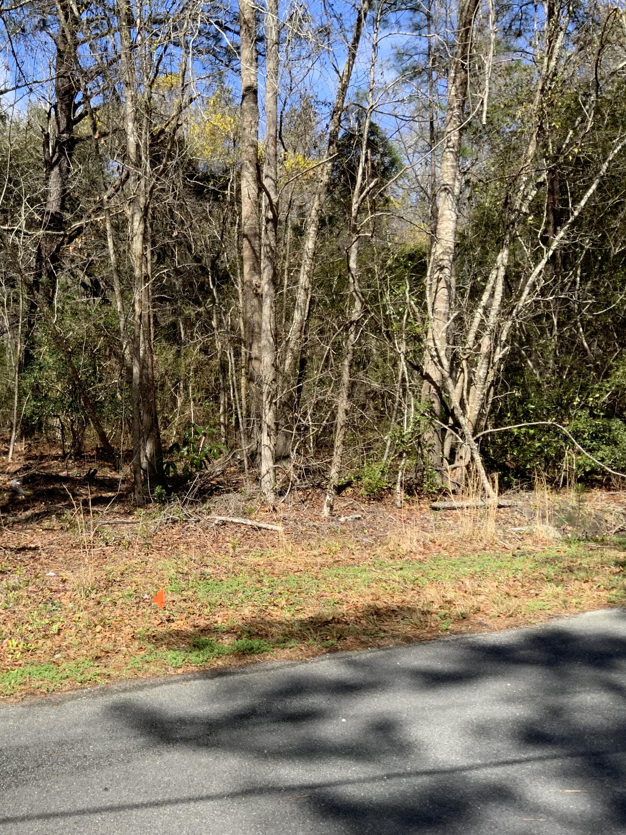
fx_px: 940
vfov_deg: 47.9
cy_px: 416
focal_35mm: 39
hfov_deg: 35.5
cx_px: 118
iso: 16
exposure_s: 1/412
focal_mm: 3
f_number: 1.8
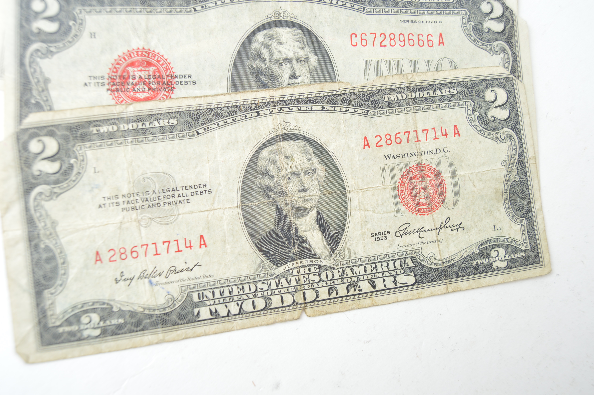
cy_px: 198
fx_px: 495
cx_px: 297
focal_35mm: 30
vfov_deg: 43.5
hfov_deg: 62.0
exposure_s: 1/160
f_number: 5
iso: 200
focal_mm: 20
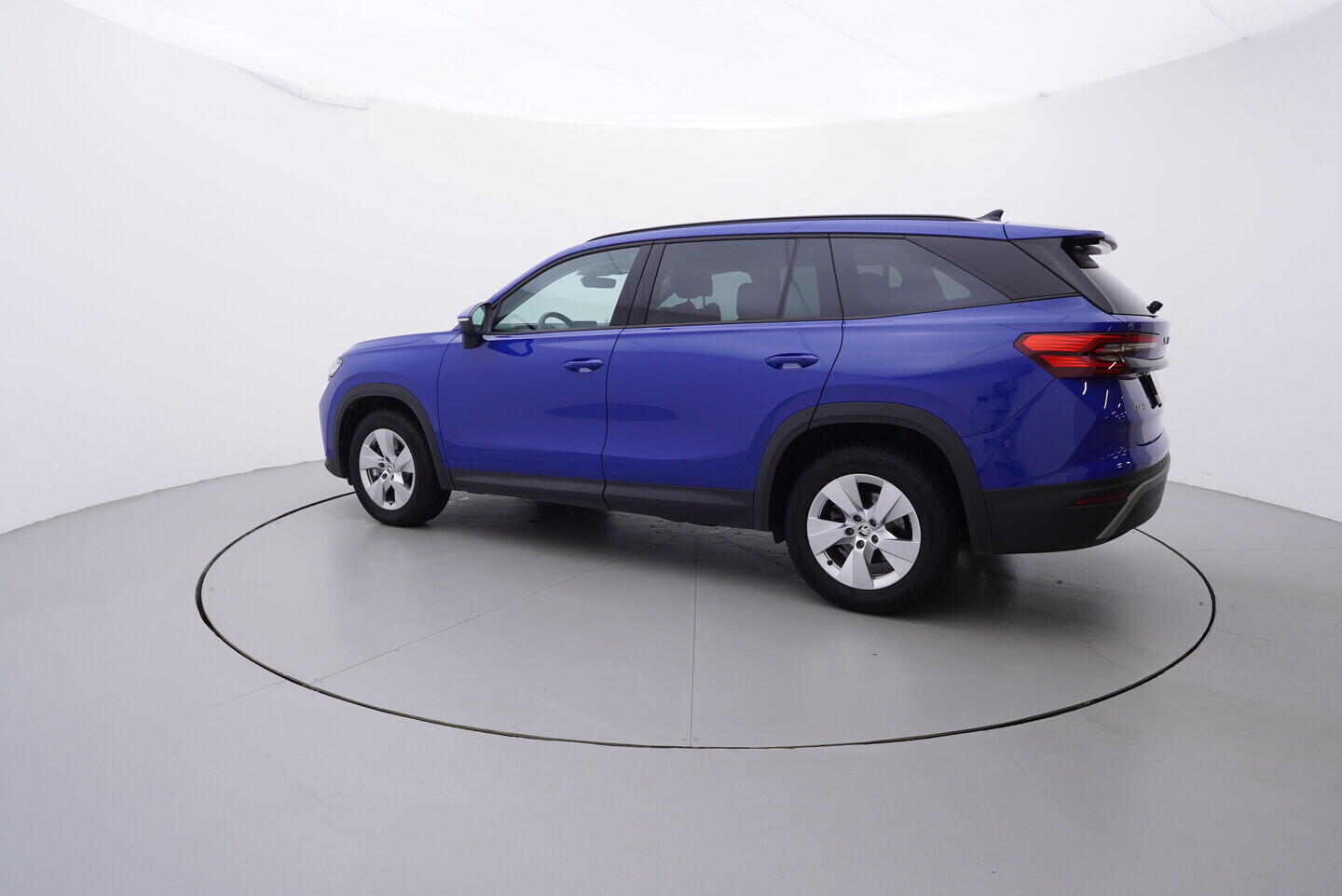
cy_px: 448
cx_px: 671
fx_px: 839
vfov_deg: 56.2
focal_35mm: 22
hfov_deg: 77.3
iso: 200
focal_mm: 15
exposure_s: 1/80
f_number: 5
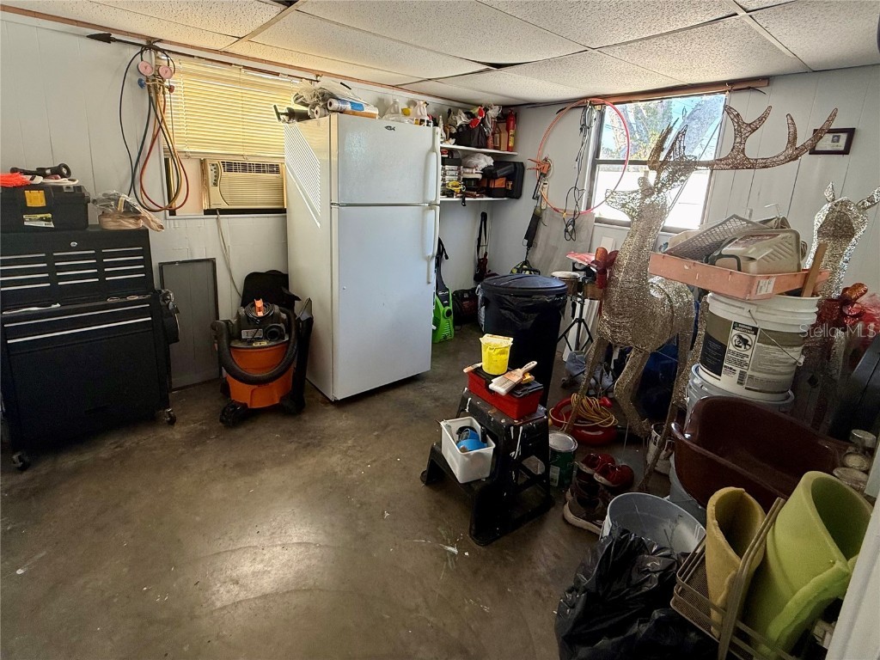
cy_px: 330
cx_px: 440
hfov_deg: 102.1
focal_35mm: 14
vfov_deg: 85.7
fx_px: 356
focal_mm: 2.22
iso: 100
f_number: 2.2
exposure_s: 1/99
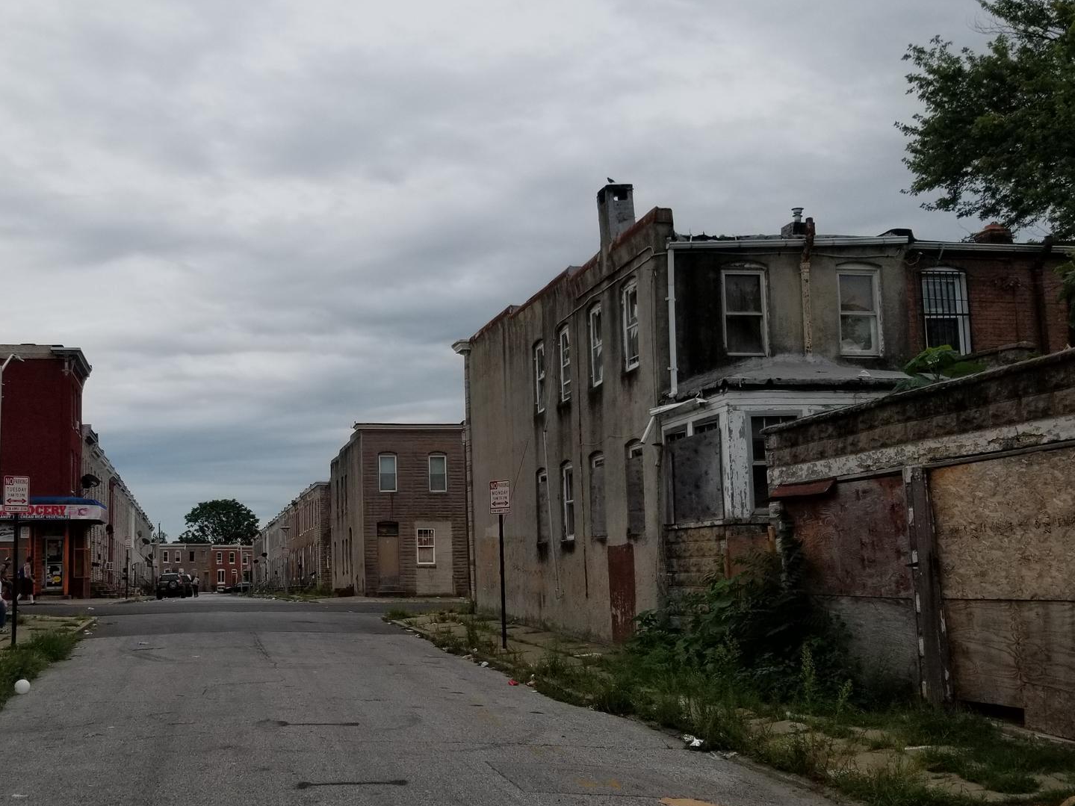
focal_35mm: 37
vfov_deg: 38.6
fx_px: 1149
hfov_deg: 49.3
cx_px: 358
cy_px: 428
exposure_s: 1/3824
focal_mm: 4.25
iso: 50
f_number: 1.7
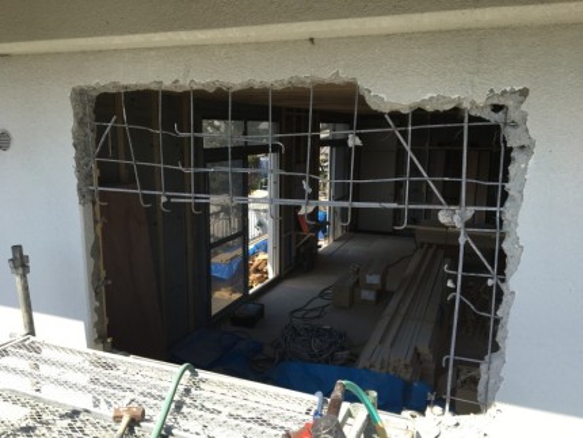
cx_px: 292
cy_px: 219
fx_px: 489
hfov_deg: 61.6
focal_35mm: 29
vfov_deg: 48.3
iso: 25
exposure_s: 1/746
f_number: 2.2
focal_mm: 4.15
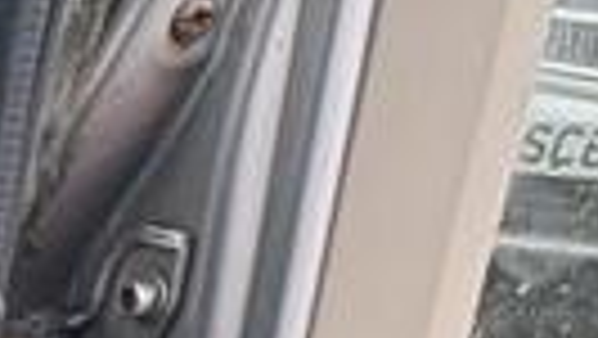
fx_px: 1634
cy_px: 969
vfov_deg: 9.5
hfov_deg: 13.4
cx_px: -940
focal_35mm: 103
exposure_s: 1/141
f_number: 2.2
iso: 64
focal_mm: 2.22
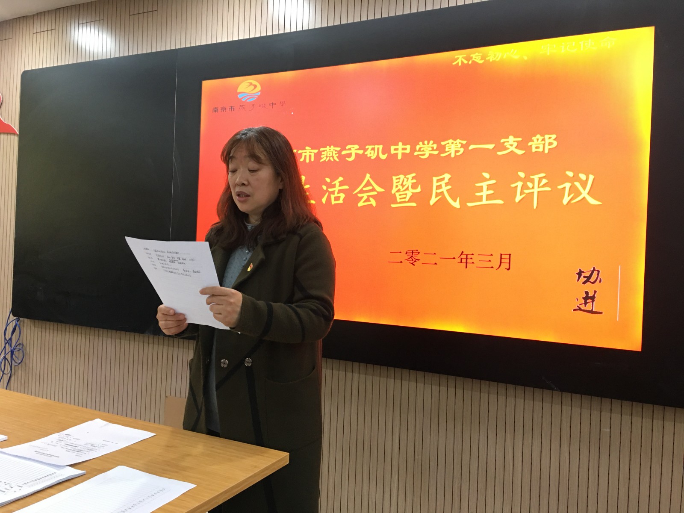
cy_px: 256
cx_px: 342
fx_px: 573
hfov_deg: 61.7
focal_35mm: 29
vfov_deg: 48.2
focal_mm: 4.15
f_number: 2.2
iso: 100
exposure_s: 1/17
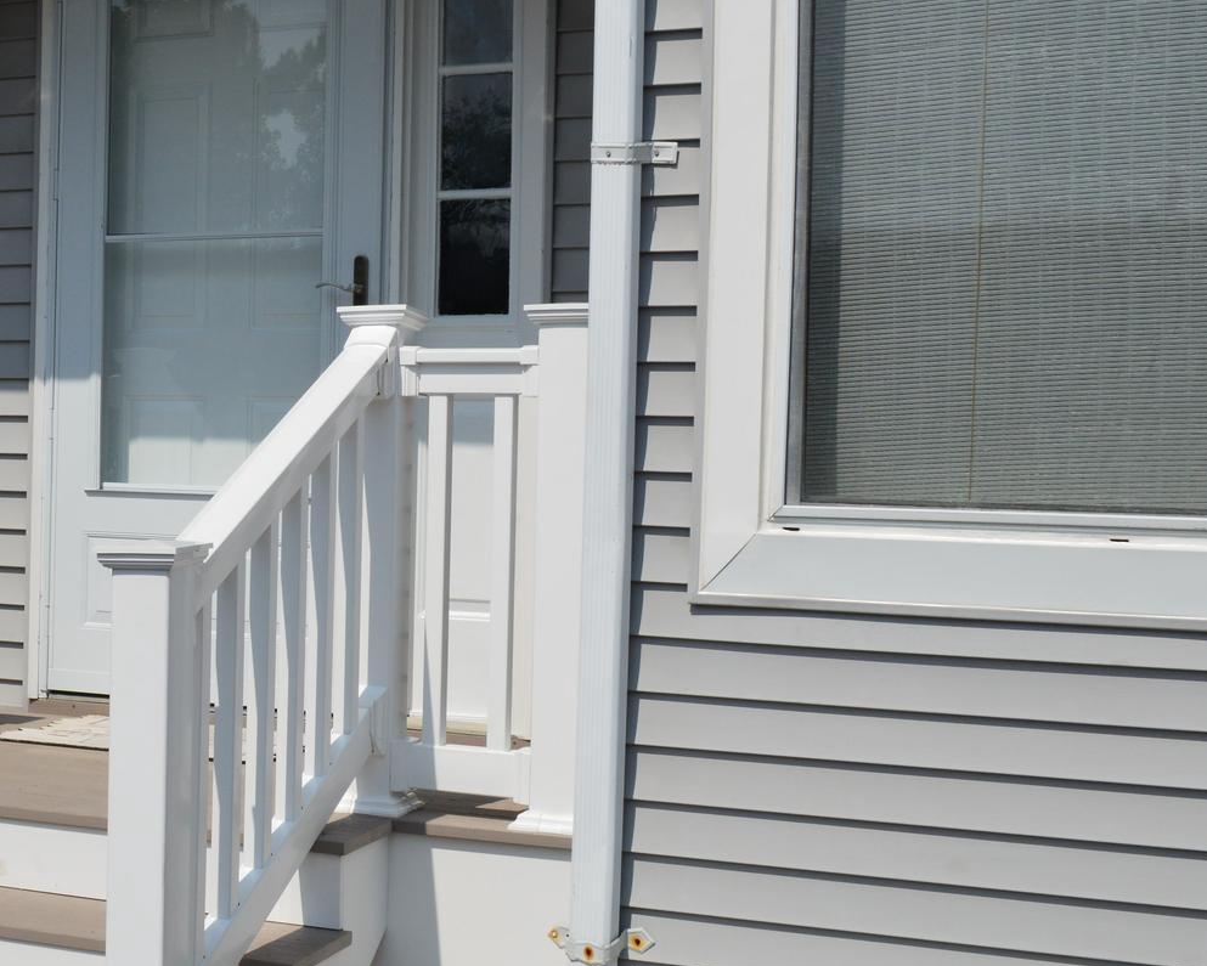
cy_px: 494
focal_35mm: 58
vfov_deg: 26.2
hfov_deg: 31.2
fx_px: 2073
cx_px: 154
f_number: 11
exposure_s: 1/500
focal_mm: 20
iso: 220
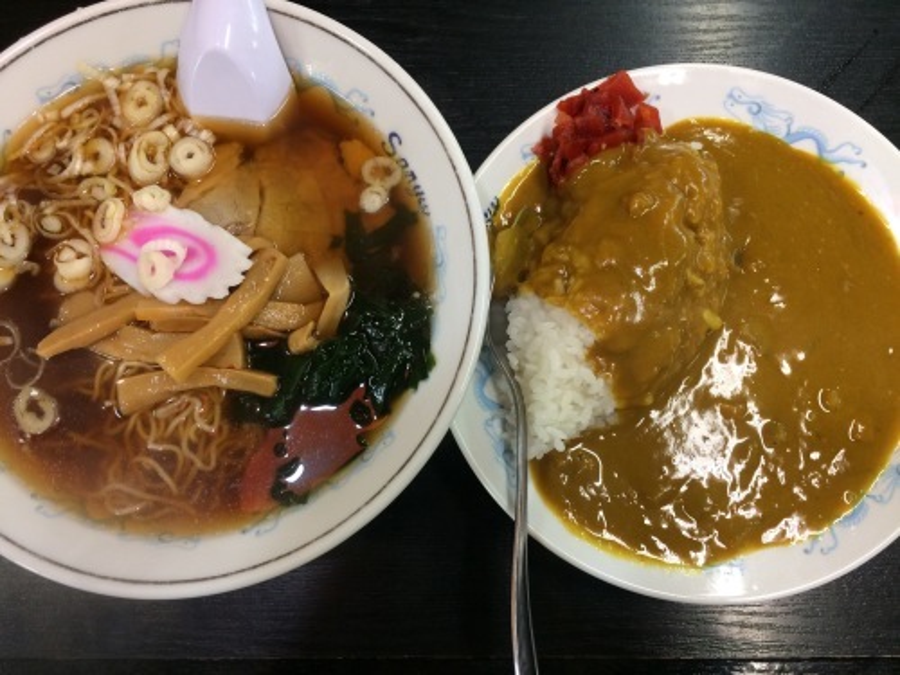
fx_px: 754
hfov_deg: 61.7
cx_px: 450
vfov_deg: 48.2
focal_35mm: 29
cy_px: 338
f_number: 2.2
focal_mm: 4.15
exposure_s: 1/30
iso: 100
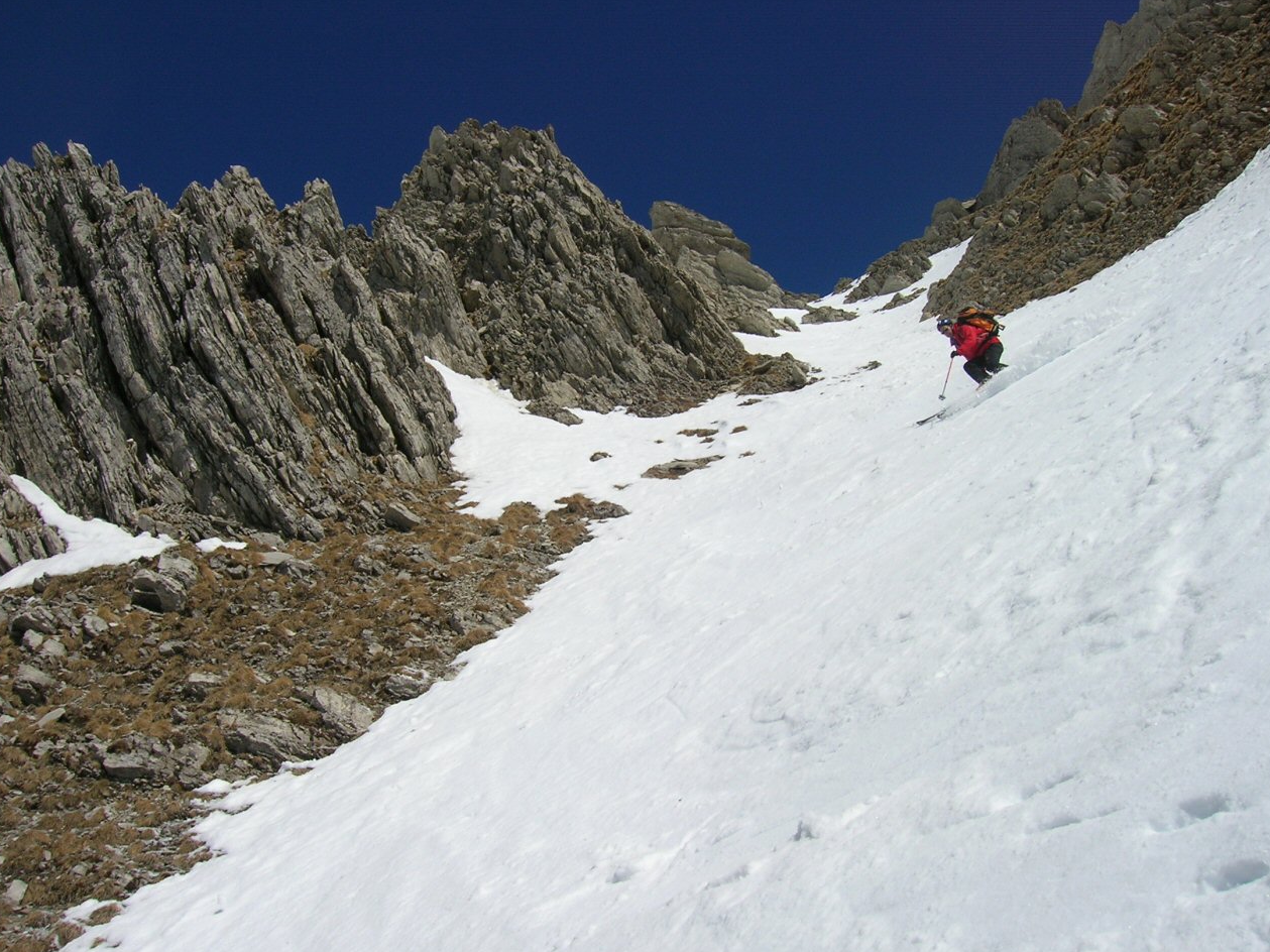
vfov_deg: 39.6
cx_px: 658
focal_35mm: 36
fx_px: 1321
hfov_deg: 51.3
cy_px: 498
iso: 50
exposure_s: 1/1381
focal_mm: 5.7
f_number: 4.9
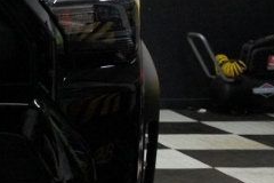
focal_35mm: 147
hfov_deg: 12.6
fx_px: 1120
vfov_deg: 9.3
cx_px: -229
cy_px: 92
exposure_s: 1/200
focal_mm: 23
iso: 1600
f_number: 4
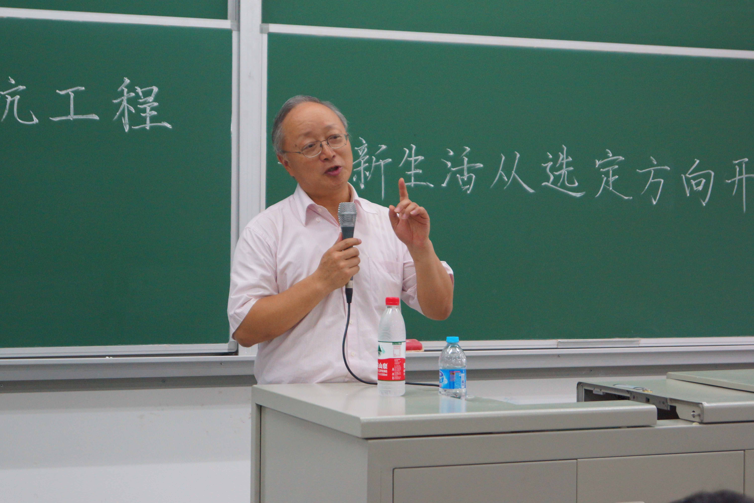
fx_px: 1728
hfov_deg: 24.6
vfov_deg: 16.6
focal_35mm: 82
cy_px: 252
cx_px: 377
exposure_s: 1/100
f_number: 5.6
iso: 1600
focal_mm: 55
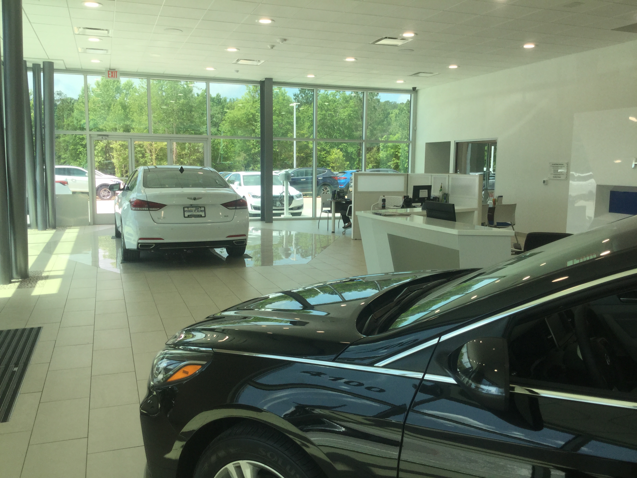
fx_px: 570
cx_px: 318
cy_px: 239
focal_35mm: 31
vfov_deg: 45.4
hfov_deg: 58.4
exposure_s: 1/344
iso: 25
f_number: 2.4
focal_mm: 3.3
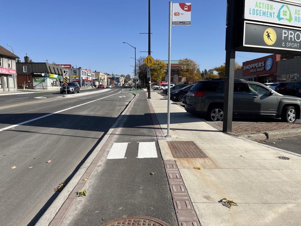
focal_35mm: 26
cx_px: 150
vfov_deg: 53.1
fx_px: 226
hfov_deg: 67.3
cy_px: 113
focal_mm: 5.1
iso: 50
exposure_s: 1/4310
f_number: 1.6
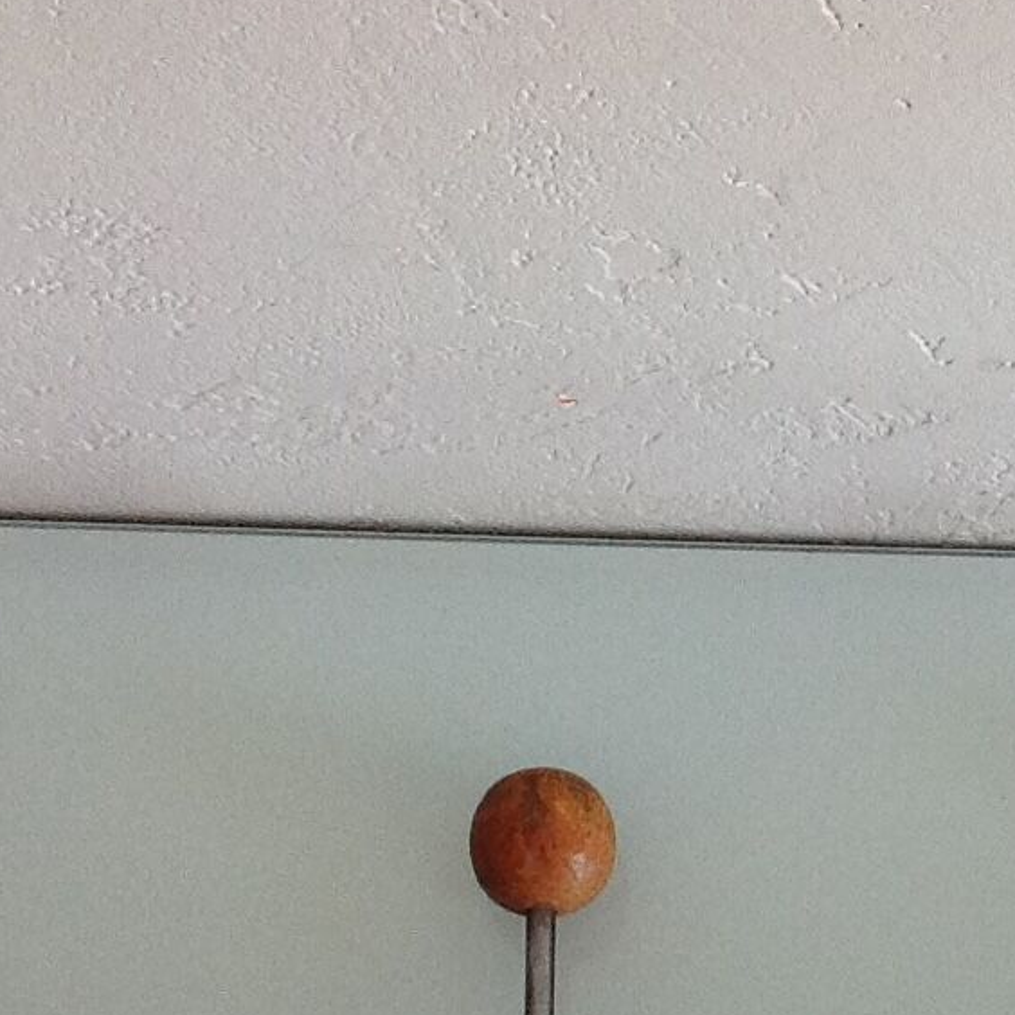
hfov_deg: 12.0
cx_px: 1296
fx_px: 4711
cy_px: 882
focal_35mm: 142
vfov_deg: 12.2
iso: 100
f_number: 2.4
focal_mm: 4.28
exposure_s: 1/120
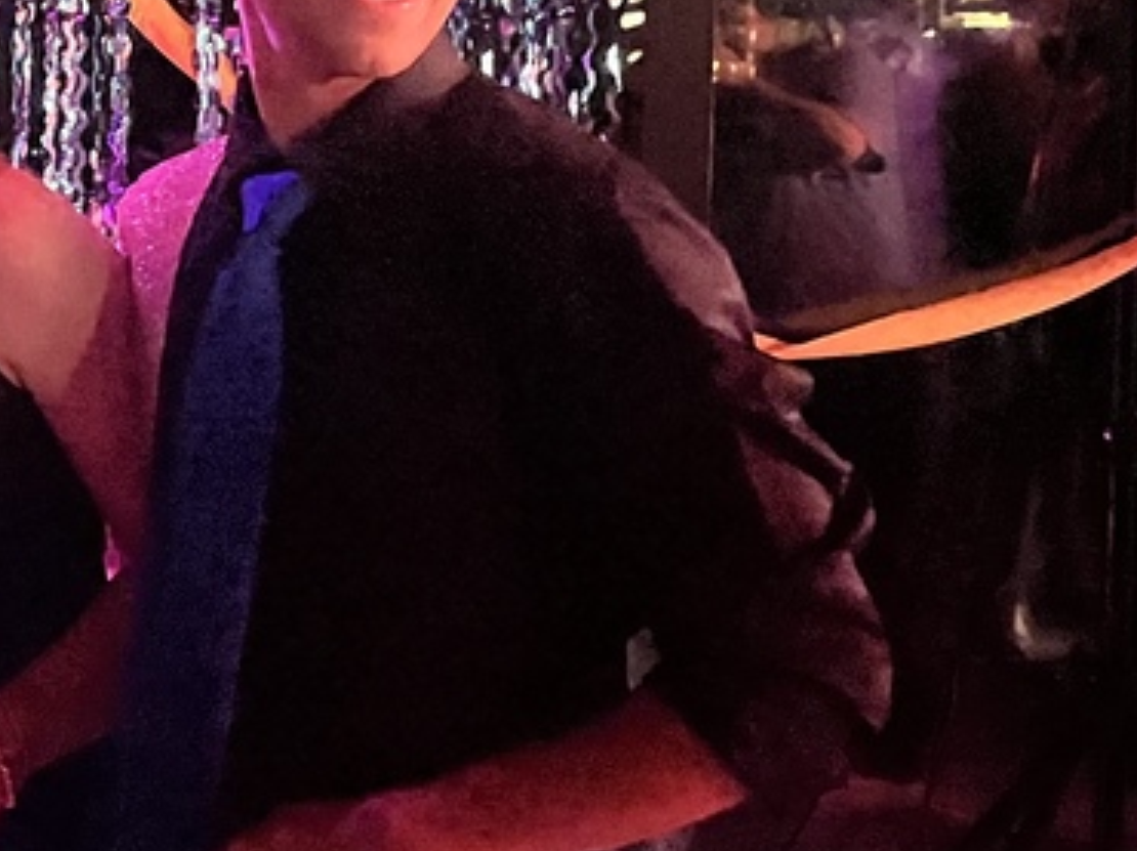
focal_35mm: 72
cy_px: 157
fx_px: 2363
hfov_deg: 25.1
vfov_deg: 20.2
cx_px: -126
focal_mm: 5.1
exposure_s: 1/15
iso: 6400
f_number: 1.6
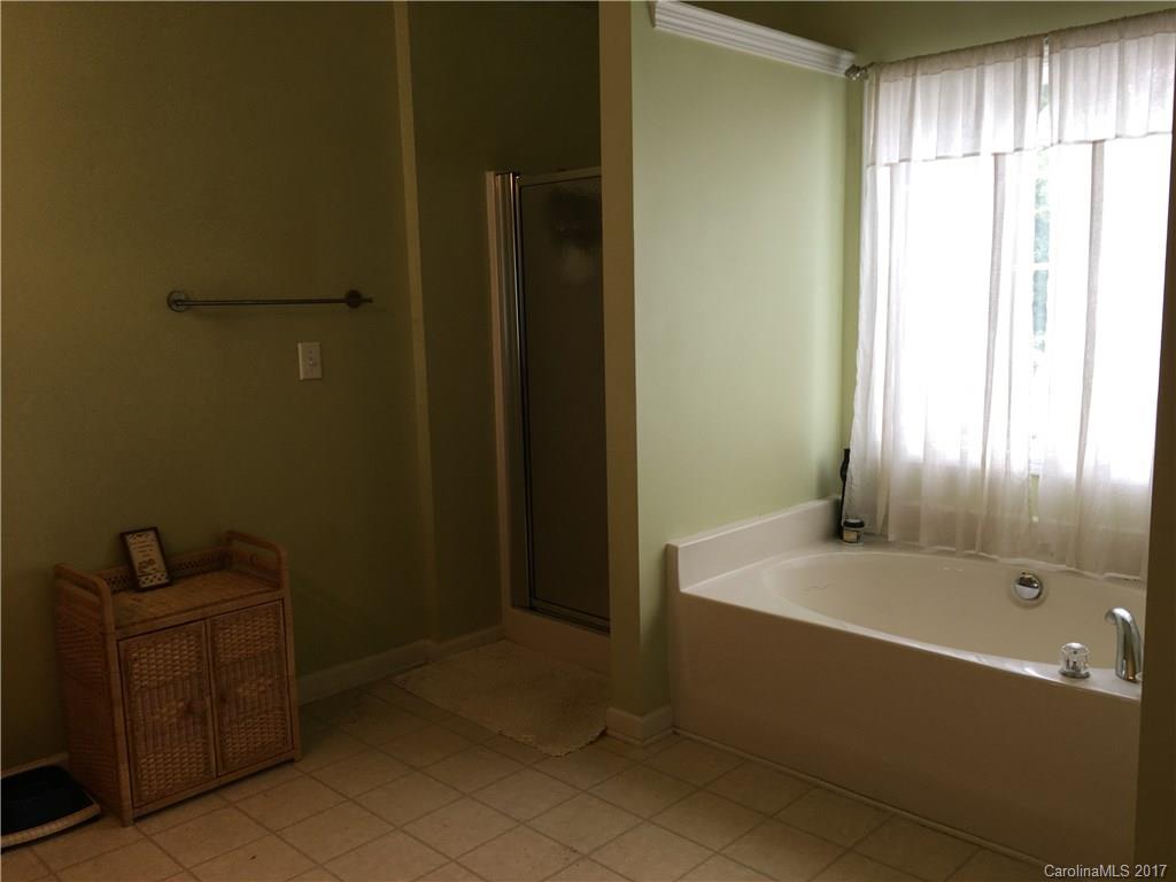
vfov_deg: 48.2
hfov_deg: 61.7
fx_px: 985
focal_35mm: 29
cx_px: 588
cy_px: 441
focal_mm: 4.15
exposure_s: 1/60
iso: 25
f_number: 2.2
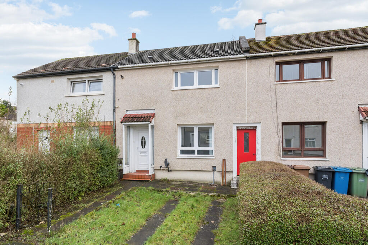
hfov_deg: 85.4
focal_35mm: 20
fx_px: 199
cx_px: 184
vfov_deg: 63.2
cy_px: 122
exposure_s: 1/80
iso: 500
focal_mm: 13
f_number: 8
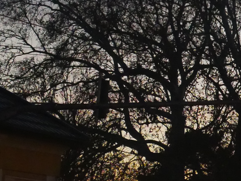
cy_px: 87
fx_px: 1929
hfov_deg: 6.9
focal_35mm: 277
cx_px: 475
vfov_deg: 5.4
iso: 3200
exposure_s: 1/80
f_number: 5.6
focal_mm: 32
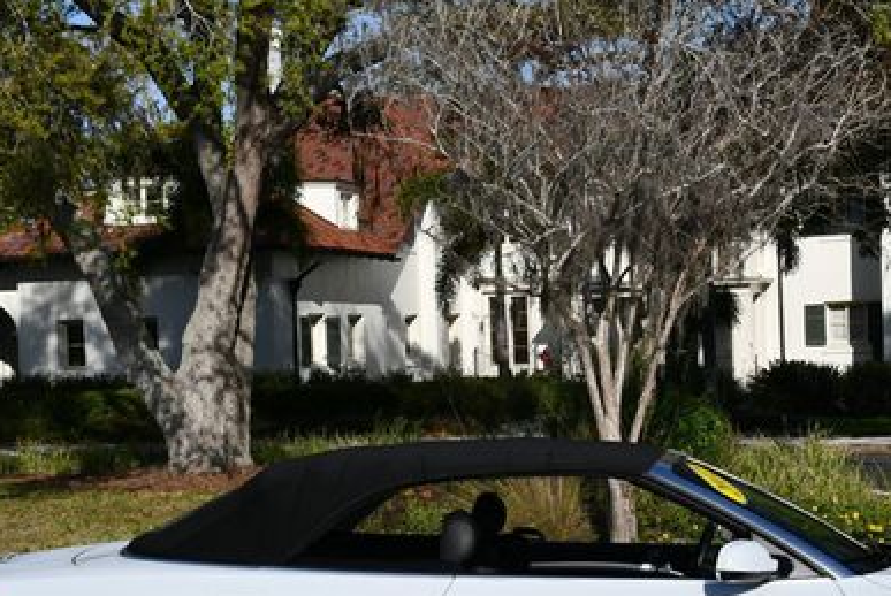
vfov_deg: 15.8
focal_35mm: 86
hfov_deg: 23.5
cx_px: 606
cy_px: 488
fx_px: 2131
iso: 100
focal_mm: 26
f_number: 9
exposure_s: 1/320
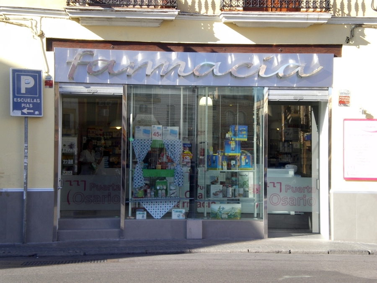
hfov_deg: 23.8
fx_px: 893
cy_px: 142
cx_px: 188
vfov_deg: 18.0
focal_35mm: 82
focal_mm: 14.3
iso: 50
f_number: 5.1
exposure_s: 1/100
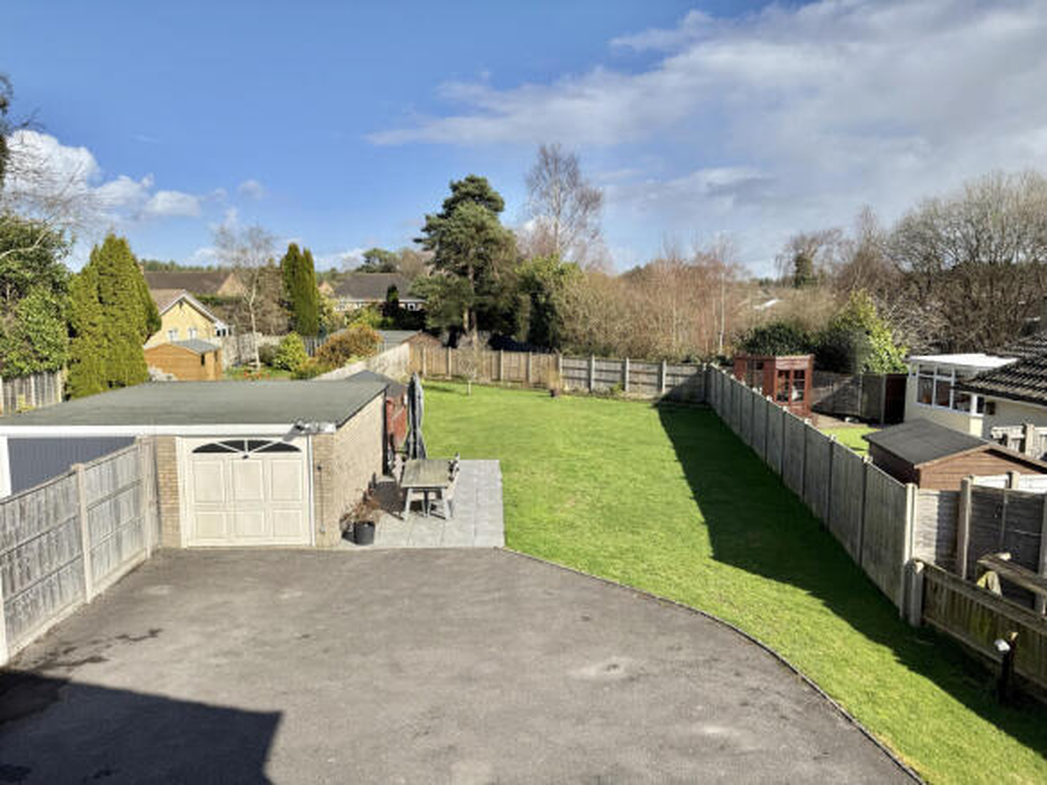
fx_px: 726
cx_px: 524
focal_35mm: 24
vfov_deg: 56.8
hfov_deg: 71.6
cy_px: 392
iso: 80
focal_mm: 6.76
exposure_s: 1/4975
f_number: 1.78
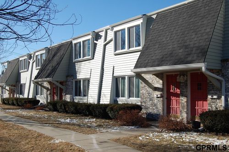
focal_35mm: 42
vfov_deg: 31.8
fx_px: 267
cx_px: 114
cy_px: 76
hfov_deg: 46.5
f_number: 10
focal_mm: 28
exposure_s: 1/400
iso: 200
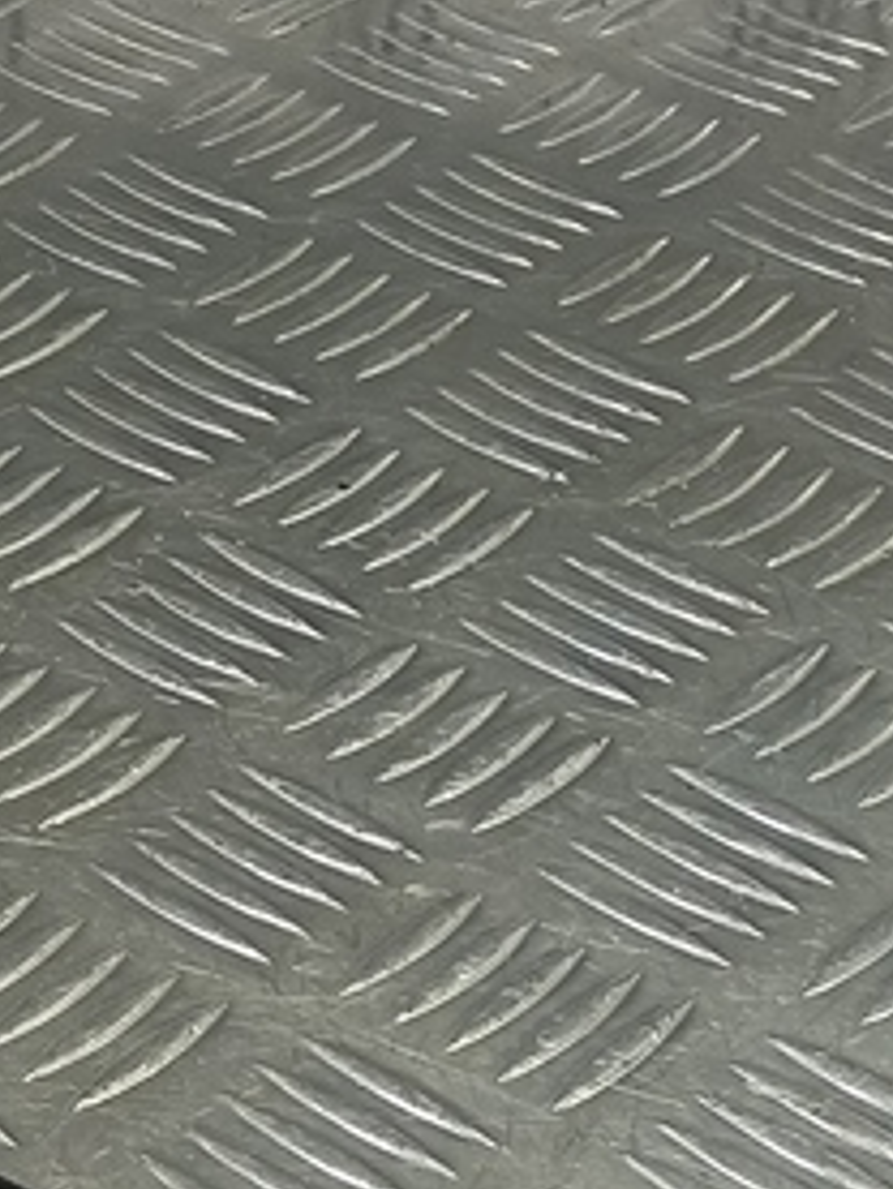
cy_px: 953
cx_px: -352
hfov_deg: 16.2
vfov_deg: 22.7
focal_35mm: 85
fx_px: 2921
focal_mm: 4.11
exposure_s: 1/50
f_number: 1.6
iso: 93
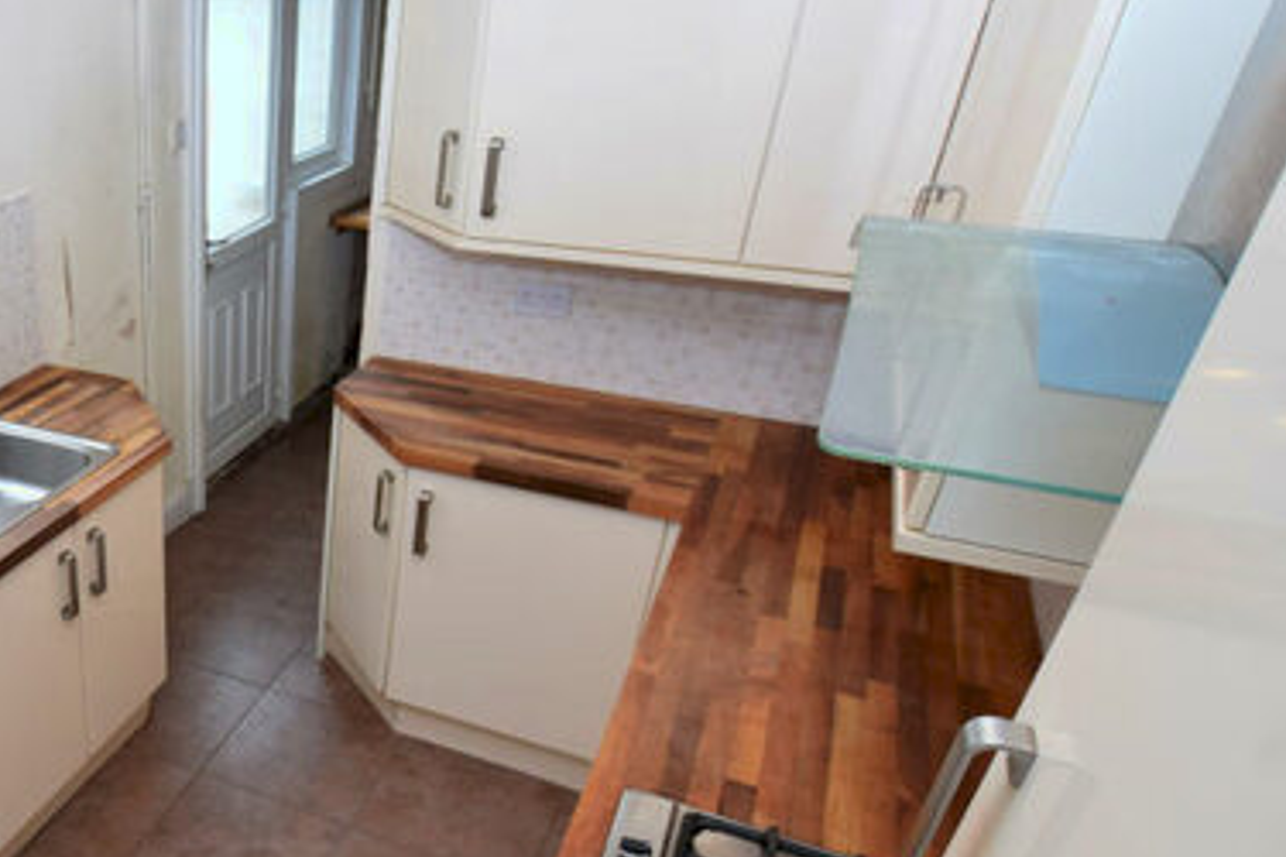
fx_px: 1000
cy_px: 598
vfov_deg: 45.4
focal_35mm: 28
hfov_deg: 56.4
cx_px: 127
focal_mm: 10
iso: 400
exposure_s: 1/80
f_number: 4.5
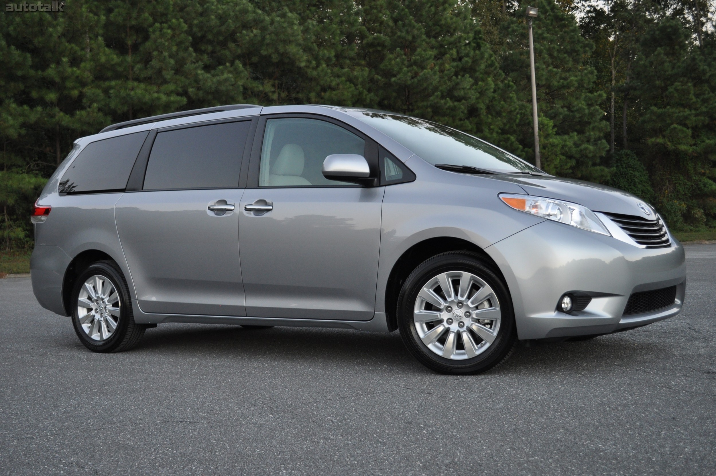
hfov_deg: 43.6
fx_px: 894
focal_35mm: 45
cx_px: 358
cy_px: 238
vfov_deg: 29.8
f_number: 4.5
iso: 640
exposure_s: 1/60
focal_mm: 30
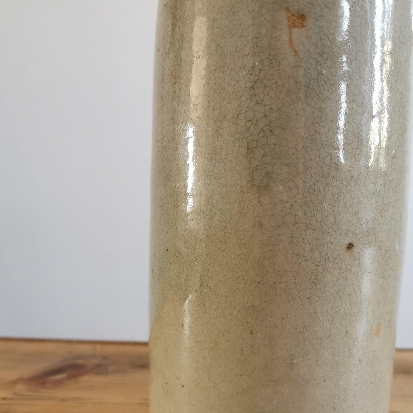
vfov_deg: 50.6
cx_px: 206
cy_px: 257
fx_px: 432
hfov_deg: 51.1
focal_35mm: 32
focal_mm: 5.58
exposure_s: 1/50
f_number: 1.8
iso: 125
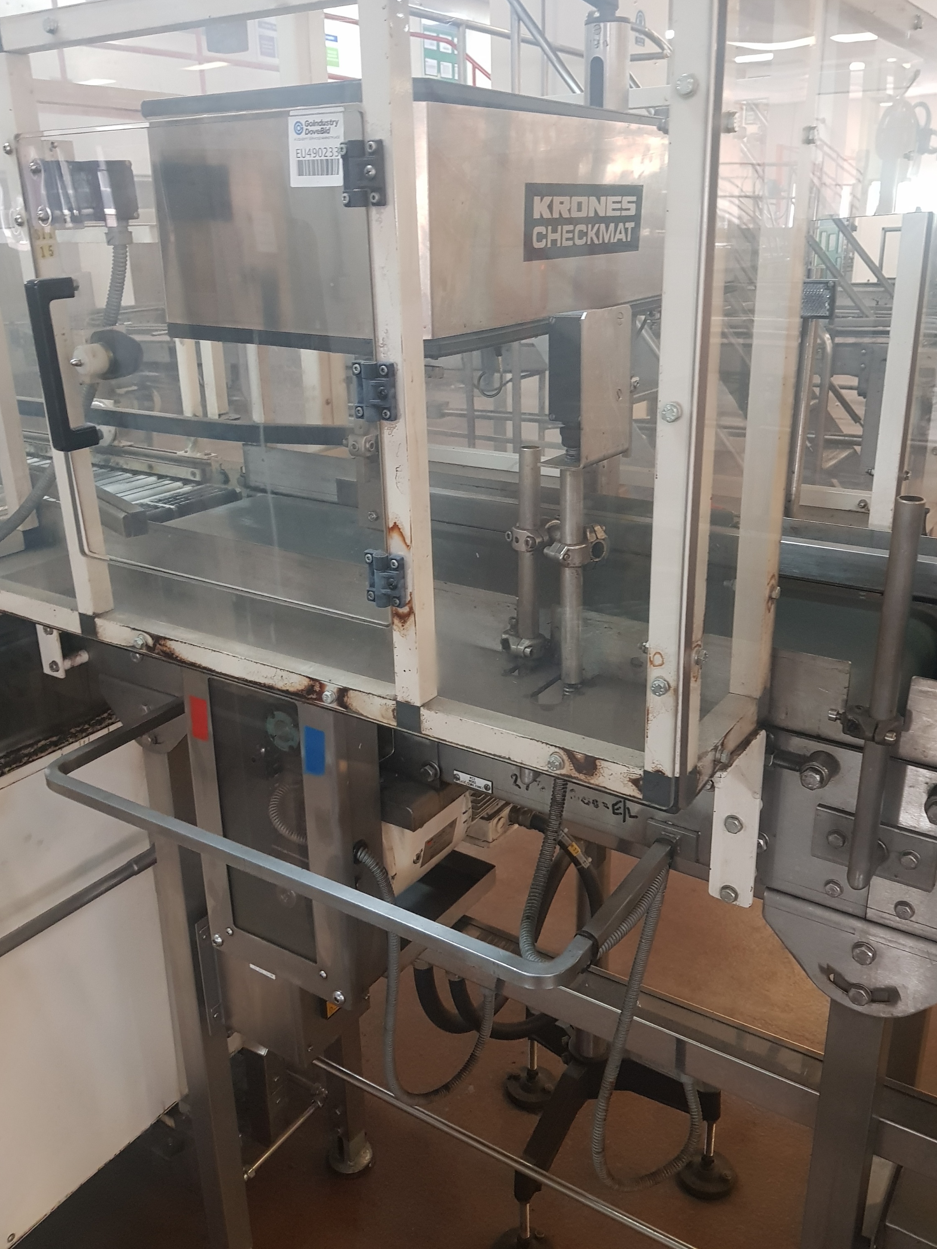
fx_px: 1011
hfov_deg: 49.7
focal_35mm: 28
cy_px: 579
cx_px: 494
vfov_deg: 63.4
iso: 250
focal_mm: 4.3
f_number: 1.7
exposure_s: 1/25
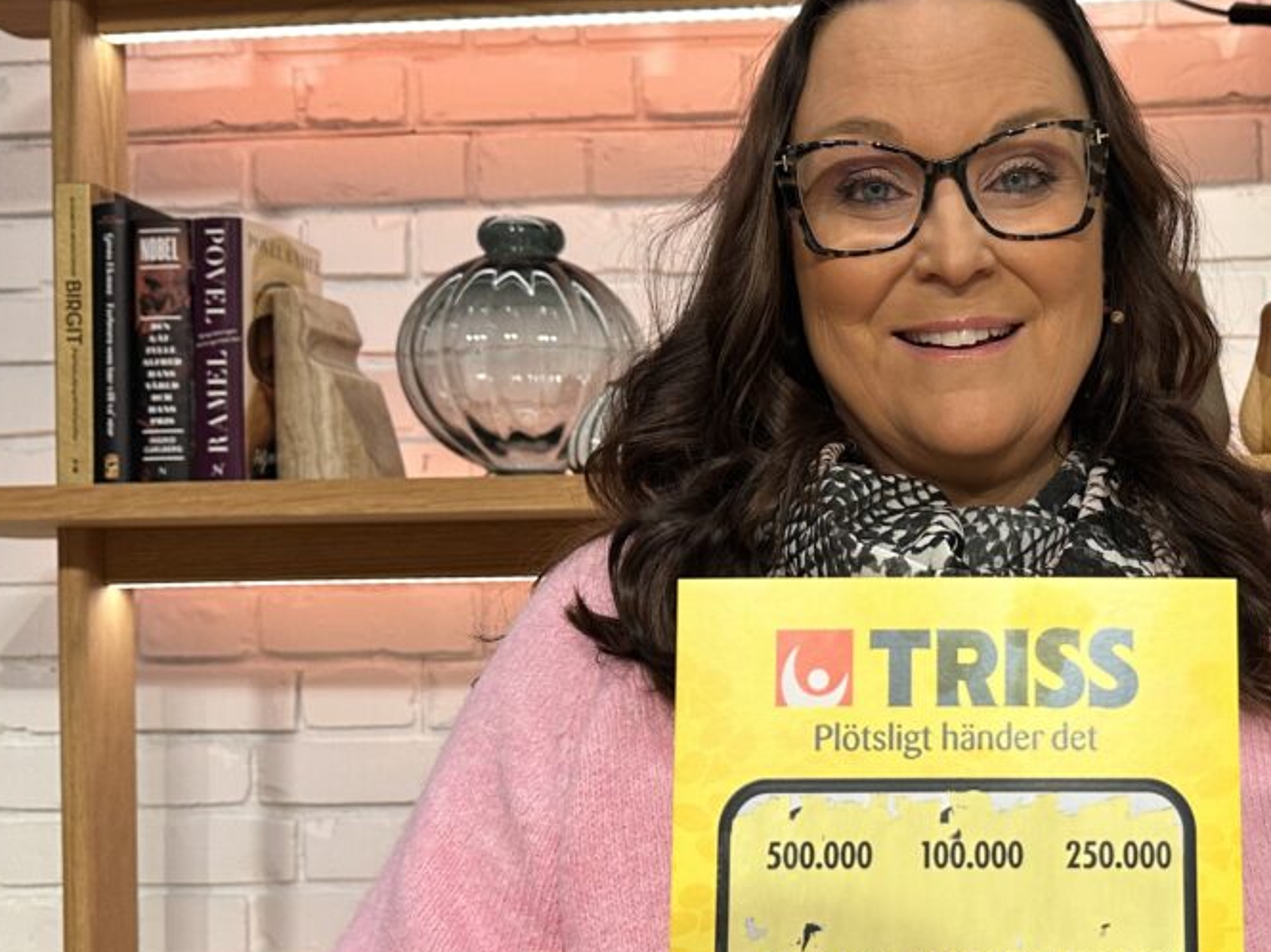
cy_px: 604
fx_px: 1908
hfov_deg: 35.6
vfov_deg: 27.9
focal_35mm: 52
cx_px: 1017
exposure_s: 1/109
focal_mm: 6.86
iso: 160
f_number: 1.78
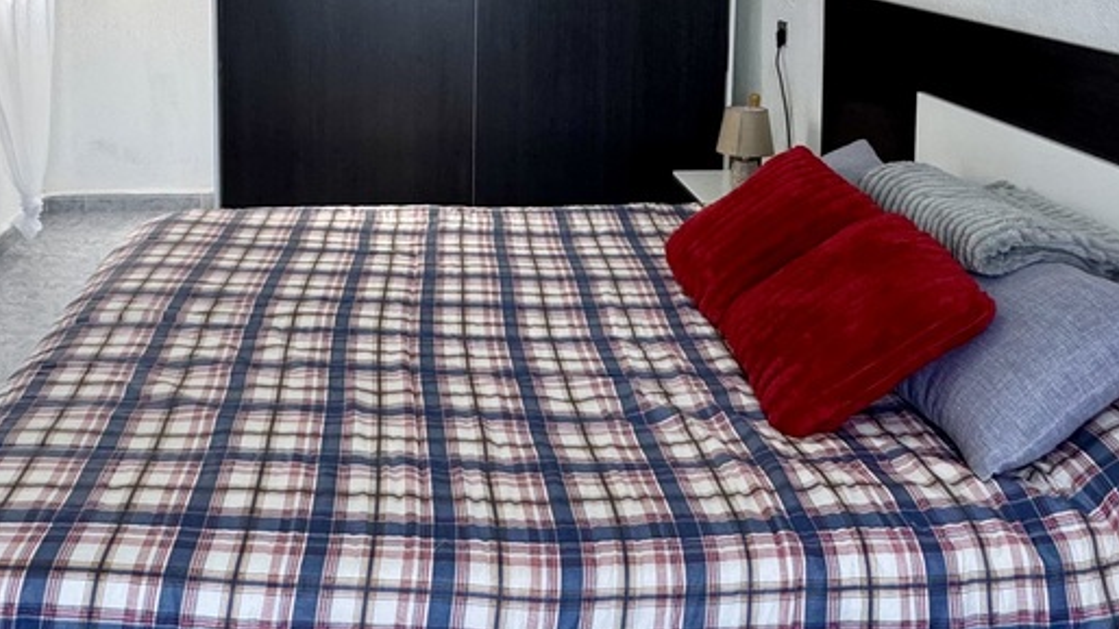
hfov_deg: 52.7
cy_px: 13
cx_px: 499
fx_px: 1127
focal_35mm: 38
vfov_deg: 29.3
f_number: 2.2
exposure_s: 1/100
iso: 160
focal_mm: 2.22
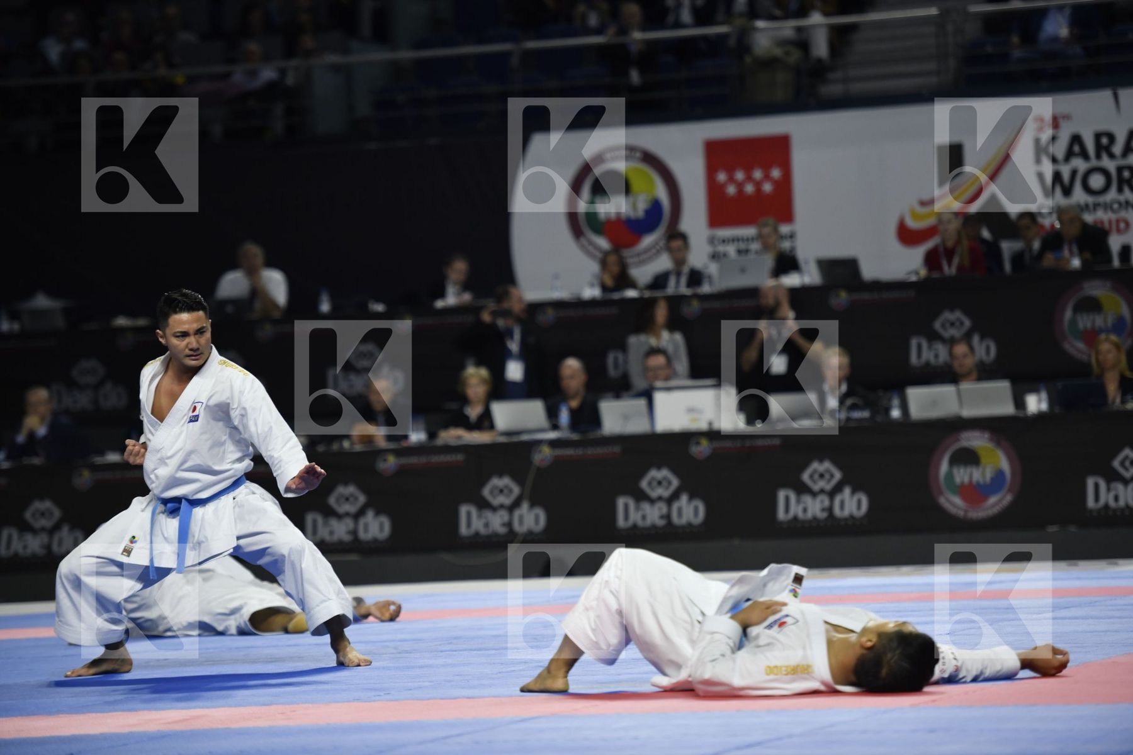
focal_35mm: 165
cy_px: 378
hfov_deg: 12.5
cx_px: 566
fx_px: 5193
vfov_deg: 8.3
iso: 800
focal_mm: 165
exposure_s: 1/800
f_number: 2.8
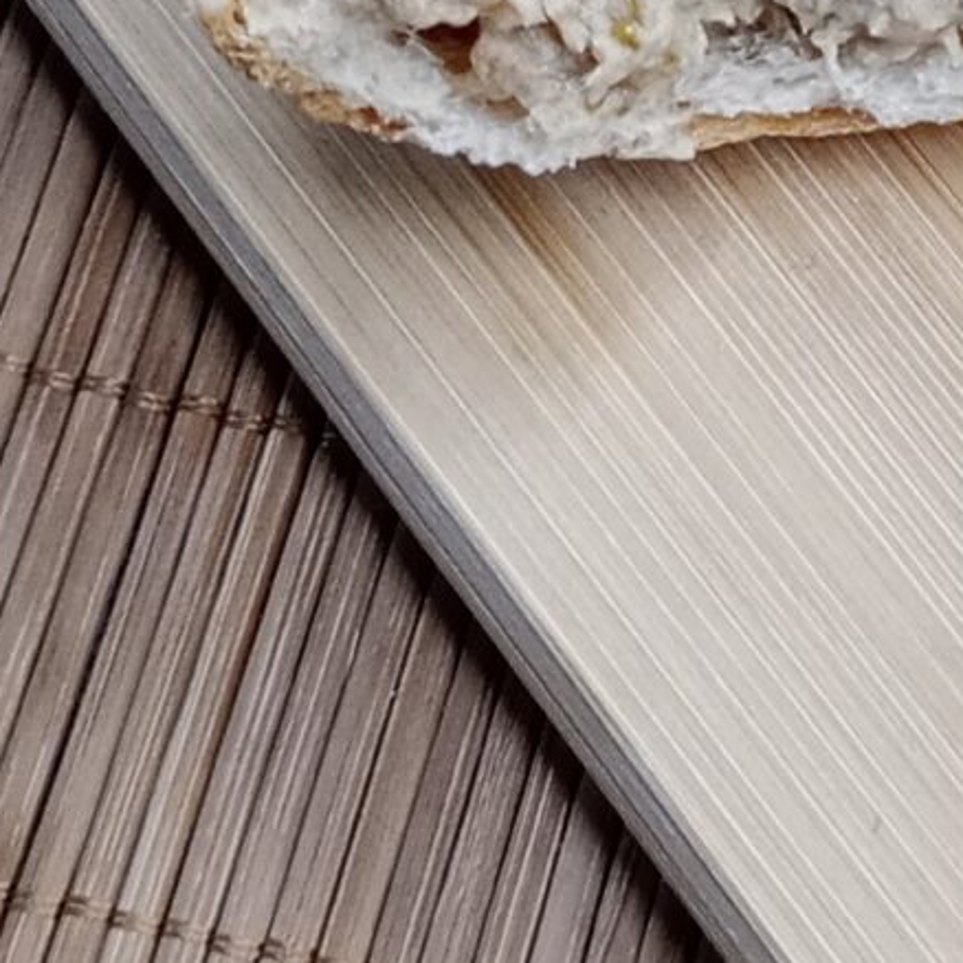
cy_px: -693
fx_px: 4564
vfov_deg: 11.3
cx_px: 1761
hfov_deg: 11.2
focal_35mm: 145
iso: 480
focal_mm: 4.27
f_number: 1.8
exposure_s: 1/33.3
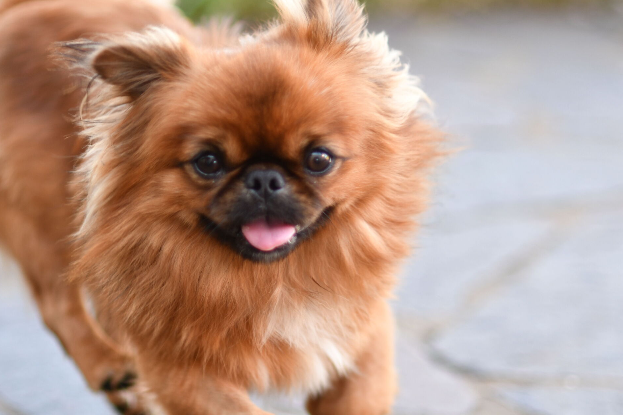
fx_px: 2786
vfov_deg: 8.5
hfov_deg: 12.8
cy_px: 199
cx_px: 349
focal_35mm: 161
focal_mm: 85
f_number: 1.8
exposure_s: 1/500
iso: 250
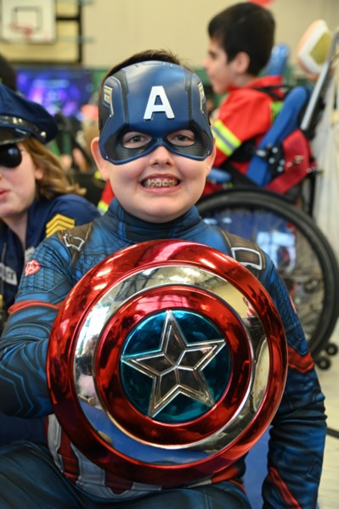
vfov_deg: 39.6
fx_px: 707
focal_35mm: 50
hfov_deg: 26.9
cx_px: 170
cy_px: 254
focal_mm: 50
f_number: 4
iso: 2500
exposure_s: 1/125
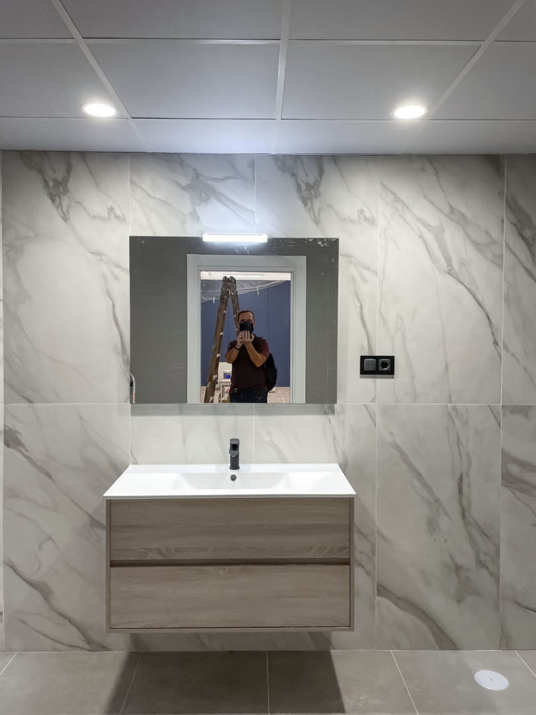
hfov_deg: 53.1
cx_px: 268
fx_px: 537
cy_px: 358
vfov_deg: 67.3
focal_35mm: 26
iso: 100
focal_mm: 4.2
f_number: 1.6
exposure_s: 1/100
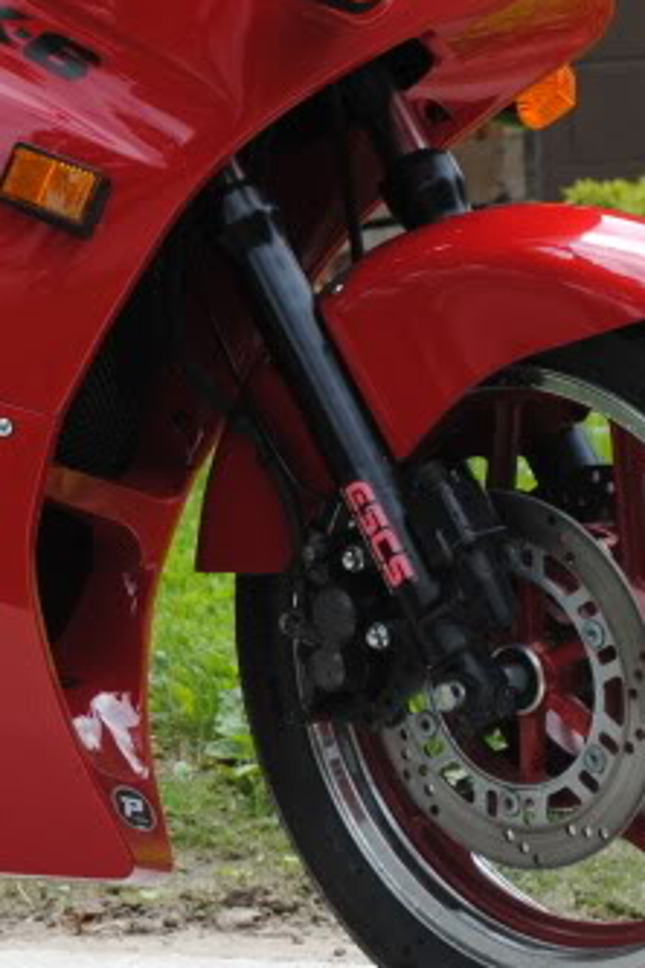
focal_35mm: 203
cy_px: 243
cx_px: -420
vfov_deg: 10.1
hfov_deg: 6.6
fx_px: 5455
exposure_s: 1/200
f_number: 7.1
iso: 100
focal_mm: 44
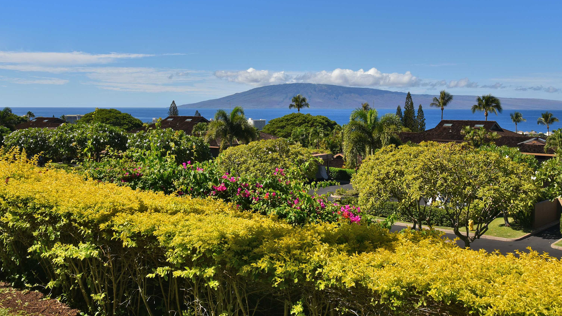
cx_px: 283
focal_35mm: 32
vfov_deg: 36.6
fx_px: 477
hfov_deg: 61.0
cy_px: 138
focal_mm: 30
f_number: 11
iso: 100
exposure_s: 1/200
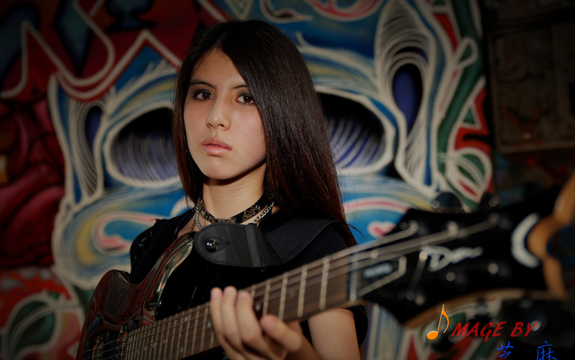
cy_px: 186
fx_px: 925
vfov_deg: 22.0
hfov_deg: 34.5
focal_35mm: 59
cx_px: 288
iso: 100
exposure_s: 1/200
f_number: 3.2
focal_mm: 38
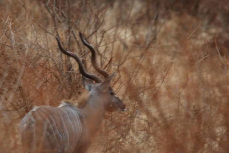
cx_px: 82
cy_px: 86
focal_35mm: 890
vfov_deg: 1.5
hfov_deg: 2.3
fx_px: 5665
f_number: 5.6
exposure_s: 1/100
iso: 100
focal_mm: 340
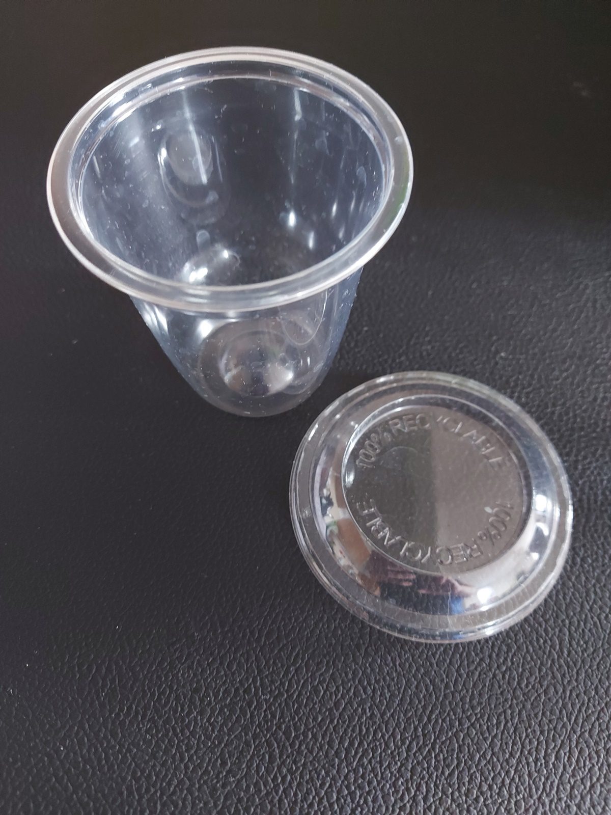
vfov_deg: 71.6
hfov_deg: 56.8
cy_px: 408
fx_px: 565
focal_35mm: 24
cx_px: 306
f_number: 1.8
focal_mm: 5.23
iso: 800
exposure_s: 1/17
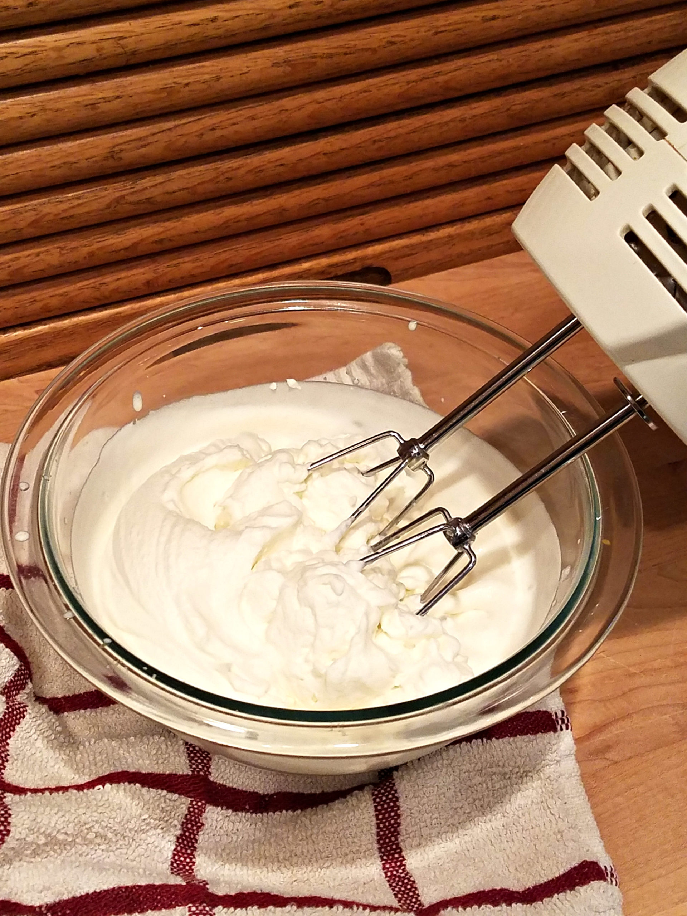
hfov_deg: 53.1
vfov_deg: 67.3
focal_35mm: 26
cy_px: 458
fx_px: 688
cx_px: 344
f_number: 1.7
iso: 200
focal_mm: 4.2
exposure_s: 1/60
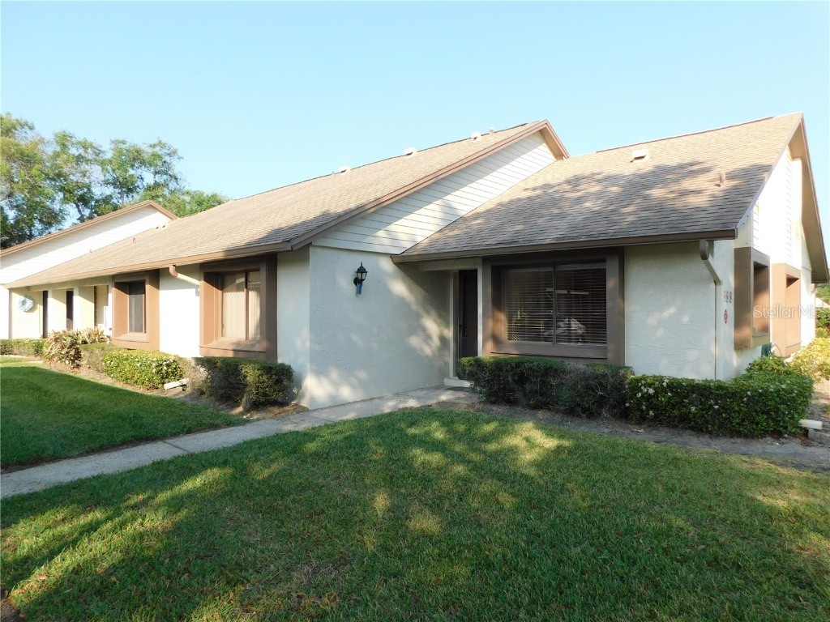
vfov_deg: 58.9
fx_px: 551
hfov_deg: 73.9
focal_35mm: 23
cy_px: 311
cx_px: 415
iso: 125
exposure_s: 1/640
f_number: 3
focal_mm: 4
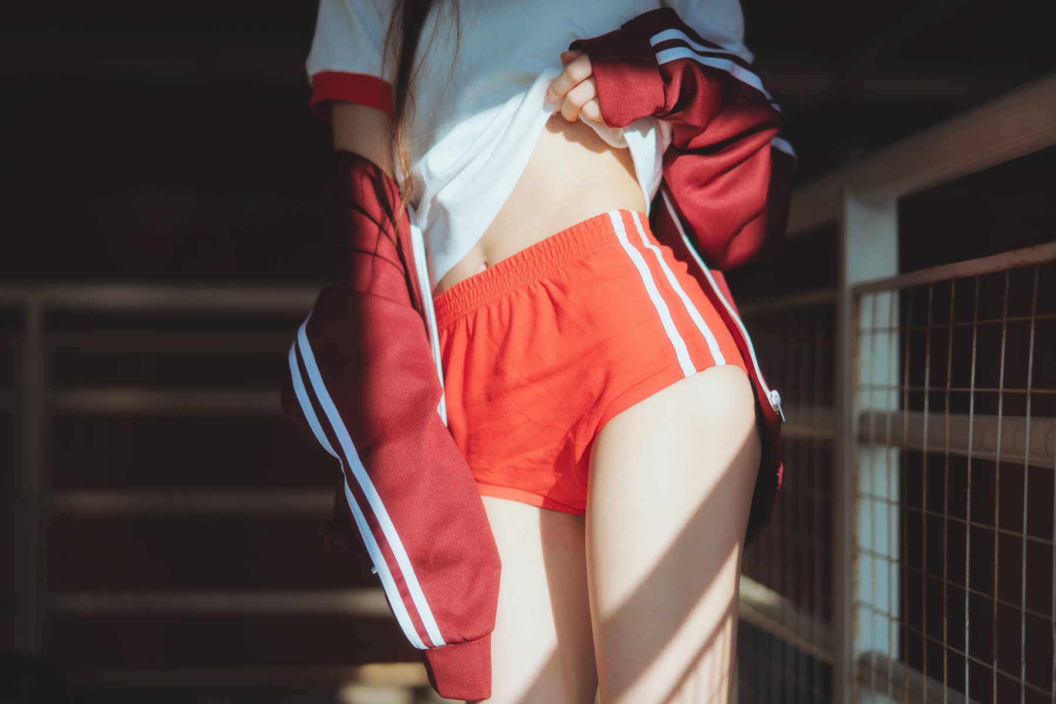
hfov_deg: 39.6
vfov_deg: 27.0
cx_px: 528
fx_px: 1467
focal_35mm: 50
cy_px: 352
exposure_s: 1/1250
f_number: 1.4
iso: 50
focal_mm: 50
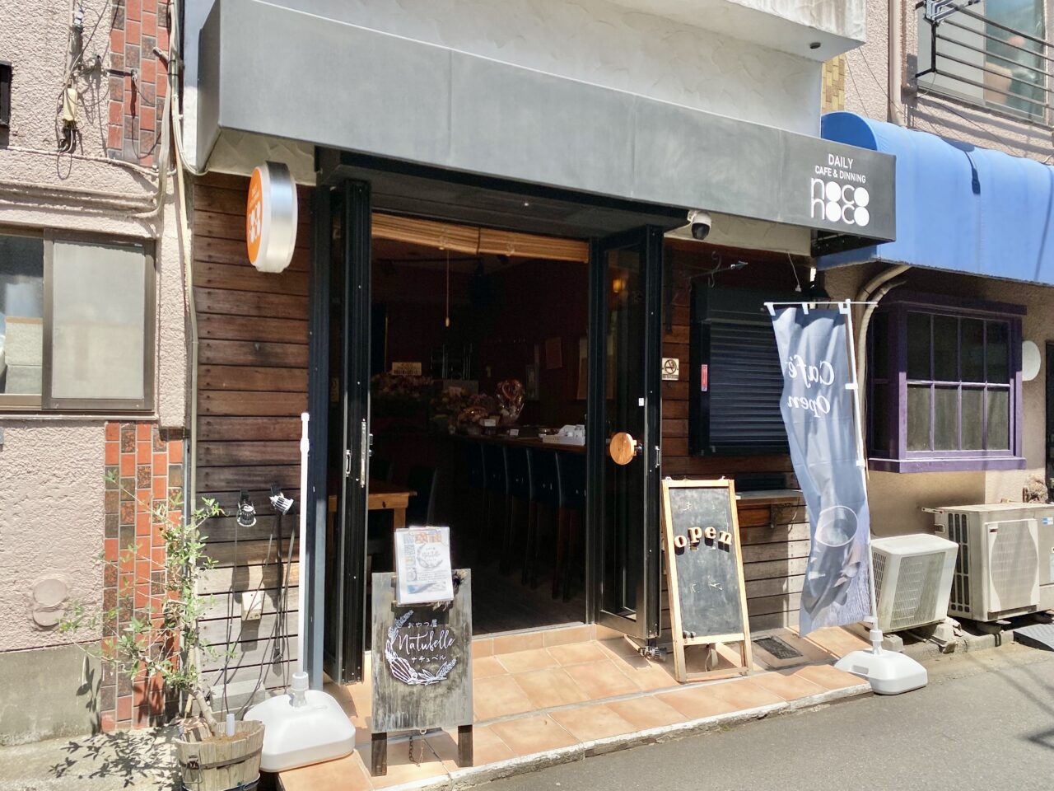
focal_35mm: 26
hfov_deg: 67.3
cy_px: 396
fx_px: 792
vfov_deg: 53.1
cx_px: 527
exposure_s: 1/2967
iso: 32
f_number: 1.8
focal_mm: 4.25
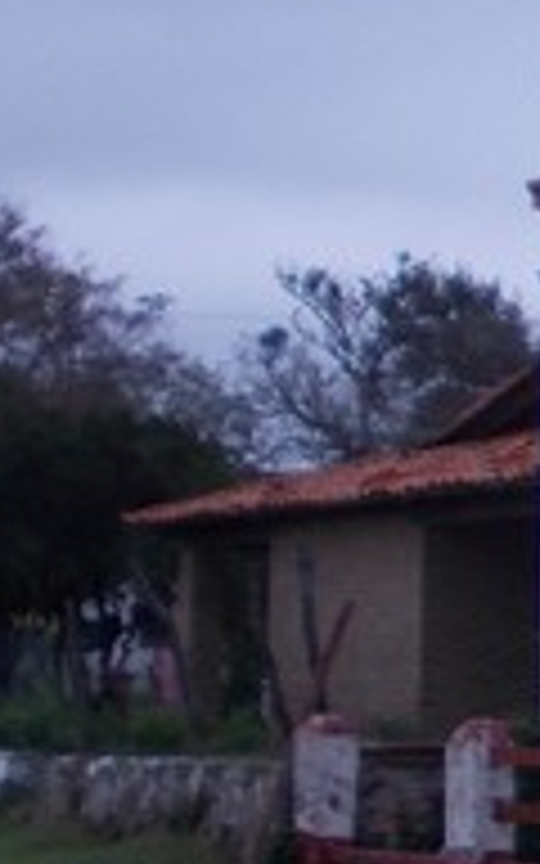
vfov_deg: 13.0
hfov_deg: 7.5
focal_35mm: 161
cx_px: 1408
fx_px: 3791
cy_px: 531
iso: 80
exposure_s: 1/200
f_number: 6.2
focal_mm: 5.3
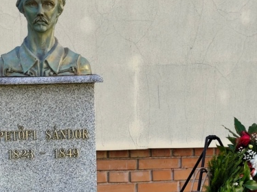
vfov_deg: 12.0
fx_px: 913
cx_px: 73
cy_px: 170
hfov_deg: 16.0
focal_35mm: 123
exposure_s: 1/100
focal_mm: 6.19
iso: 64
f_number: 1.65
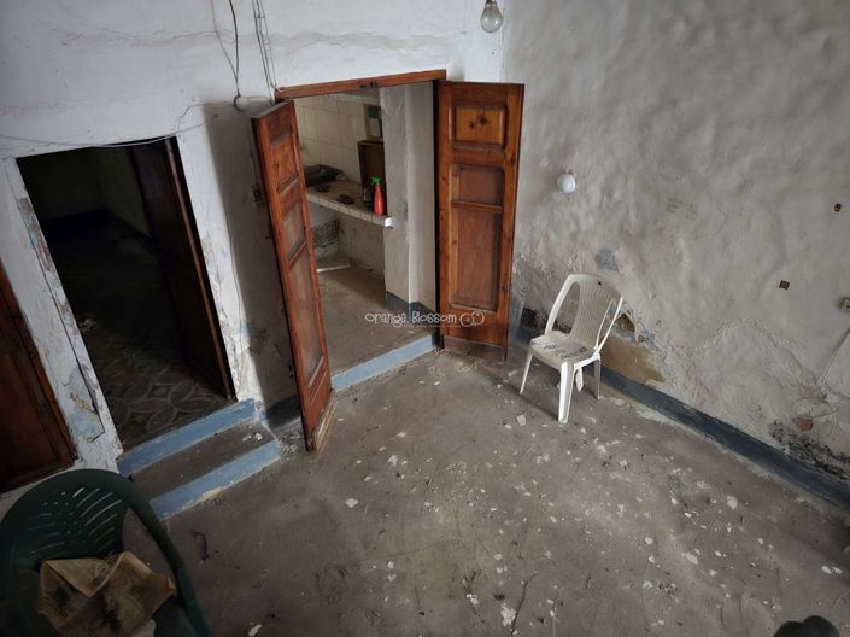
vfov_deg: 58.8
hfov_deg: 74.0
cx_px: 425
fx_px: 564
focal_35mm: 23
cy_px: 318
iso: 2500
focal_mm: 6.3
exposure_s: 1/16.7
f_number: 1.7
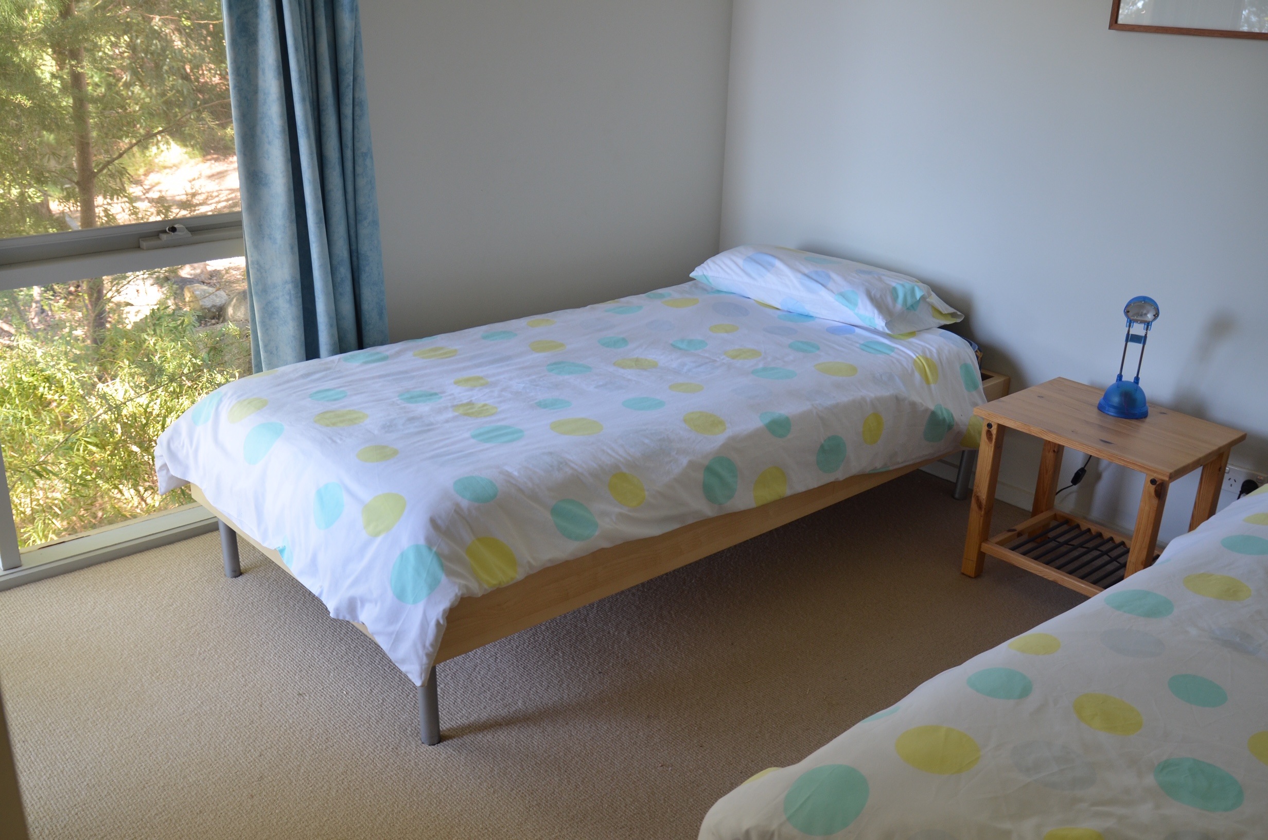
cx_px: 634
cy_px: 420
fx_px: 1160
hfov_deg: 57.3
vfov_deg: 39.8
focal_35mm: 33
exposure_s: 1/60
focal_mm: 22
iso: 250
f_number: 4
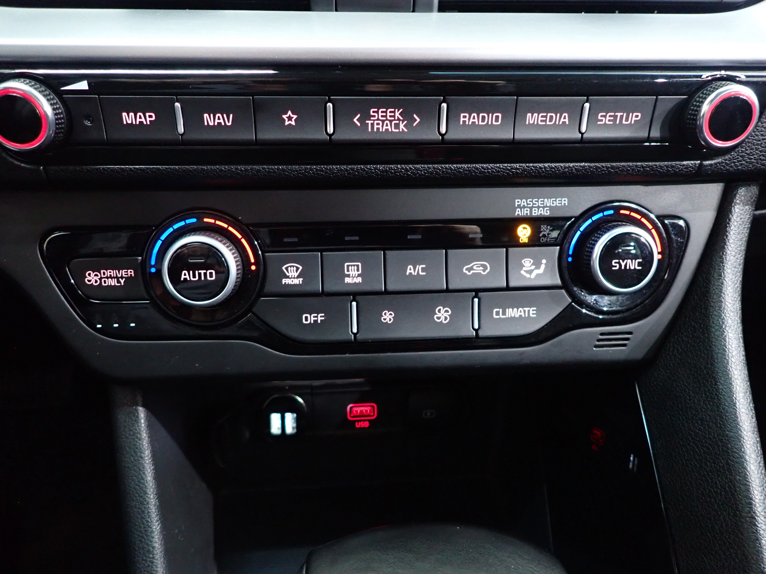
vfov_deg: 54.9
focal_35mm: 25
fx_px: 553
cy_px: 287
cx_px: 383
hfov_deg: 69.4
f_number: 2
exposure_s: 1/25
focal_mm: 4.5
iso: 800
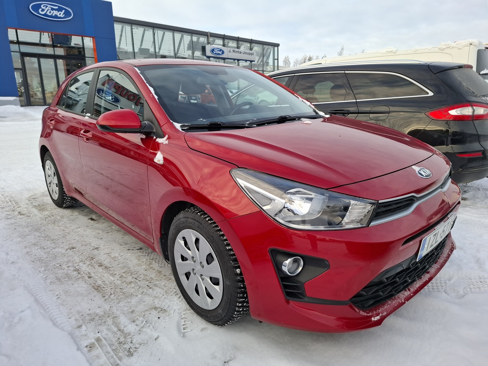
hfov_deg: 73.9
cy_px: 183
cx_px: 244
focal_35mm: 23
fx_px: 324
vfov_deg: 58.9
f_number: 1.8
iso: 50
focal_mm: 5.54
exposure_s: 1/303
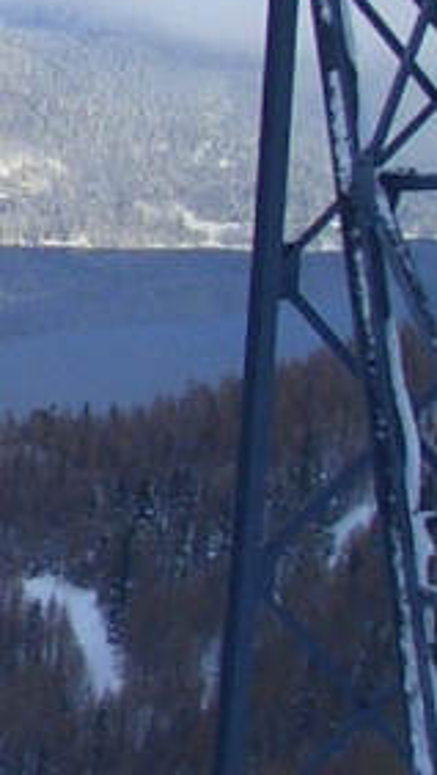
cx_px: -923
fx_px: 3660
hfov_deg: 6.2
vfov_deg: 11.9
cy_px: -16
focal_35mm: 178
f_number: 8
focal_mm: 4.8
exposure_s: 1/125
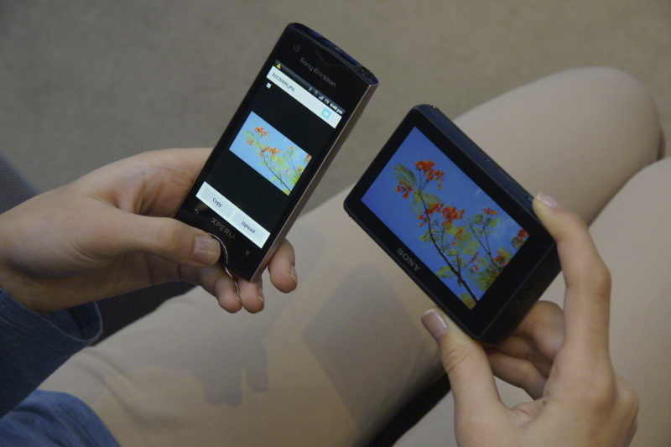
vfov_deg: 15.2
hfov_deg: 22.6
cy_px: 224
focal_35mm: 90
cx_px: 336
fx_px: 1677
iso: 200
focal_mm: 60
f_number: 9
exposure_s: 1/10
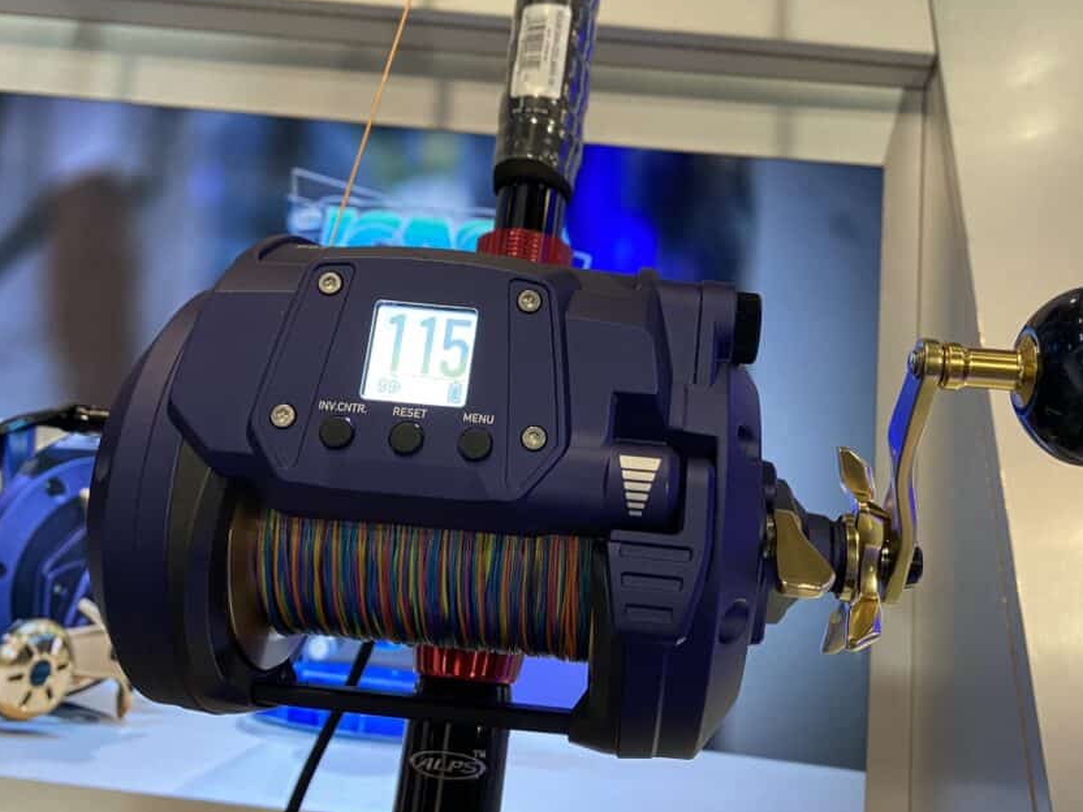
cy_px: 384
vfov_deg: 44.1
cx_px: 621
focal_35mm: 32
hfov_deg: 56.6
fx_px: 1001
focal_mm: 4.25
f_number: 1.8
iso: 160
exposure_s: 1/60
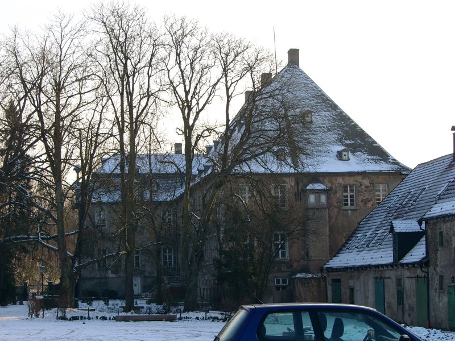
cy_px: 170
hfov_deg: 20.9
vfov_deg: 15.7
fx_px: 1236
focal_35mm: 94
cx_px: 228
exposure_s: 1/221
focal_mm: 19.44
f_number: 4
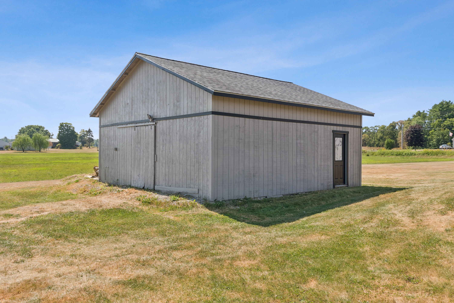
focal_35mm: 29
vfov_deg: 45.0
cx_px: 227
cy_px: 152
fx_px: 366
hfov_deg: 63.6
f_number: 20
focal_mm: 29
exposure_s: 1/50
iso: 320
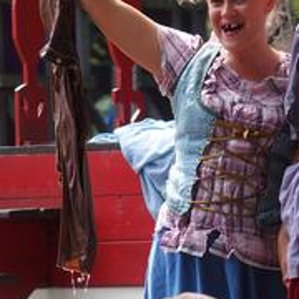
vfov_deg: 3.3
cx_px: 189
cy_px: 27
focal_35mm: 536
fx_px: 5238
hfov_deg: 3.3
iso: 100
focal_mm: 51.4
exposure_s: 1/400
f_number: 2.8
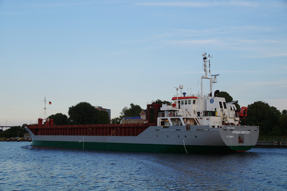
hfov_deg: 29.9
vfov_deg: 20.1
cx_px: 144
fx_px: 538
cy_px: 96
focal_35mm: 68
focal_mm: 45
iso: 100
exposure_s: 1/125
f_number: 7.1
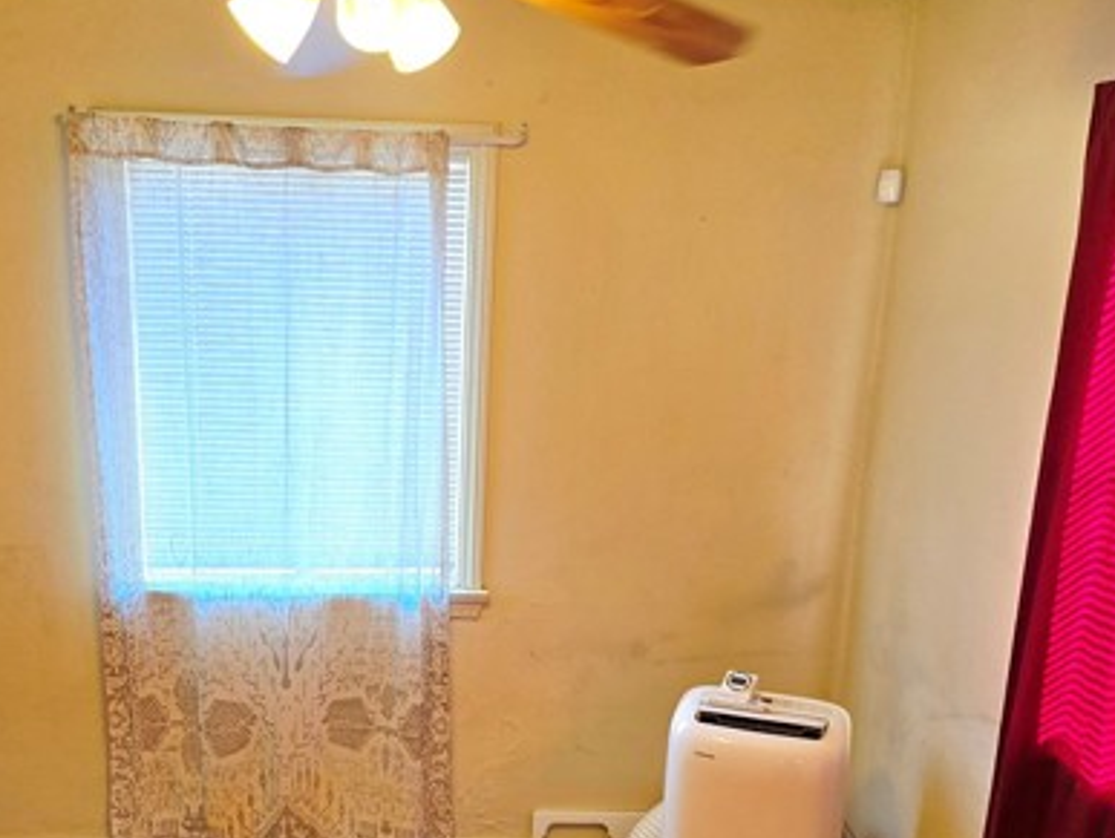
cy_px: 579
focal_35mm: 38
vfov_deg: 37.2
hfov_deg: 48.6
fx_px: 1225
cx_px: 438
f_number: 1.7
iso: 100
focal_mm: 6.3
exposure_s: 1/120
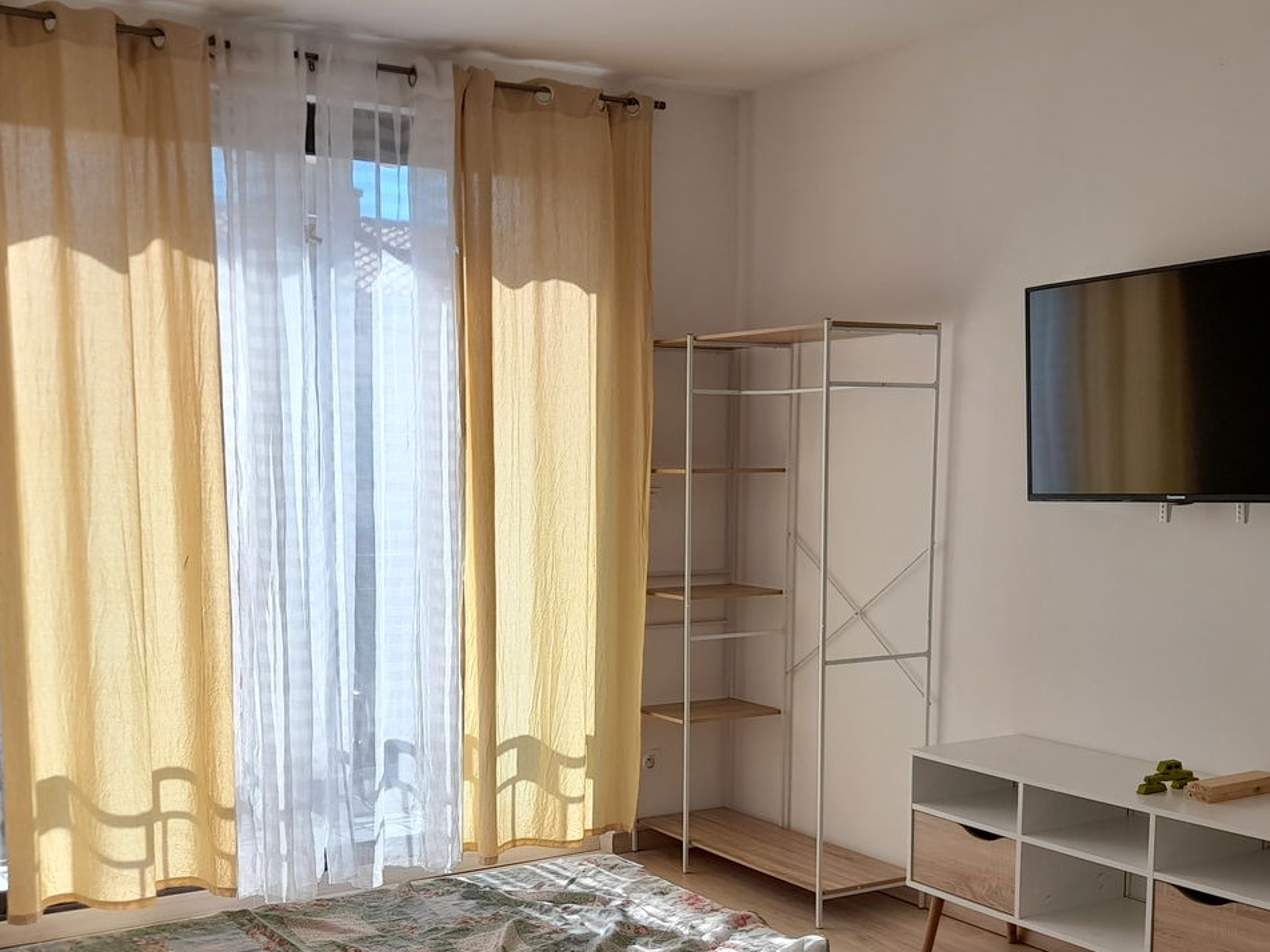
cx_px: 623
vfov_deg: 33.8
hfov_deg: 44.8
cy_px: 695
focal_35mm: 42
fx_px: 1541
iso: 20
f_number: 2
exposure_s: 1/314
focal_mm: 4.6
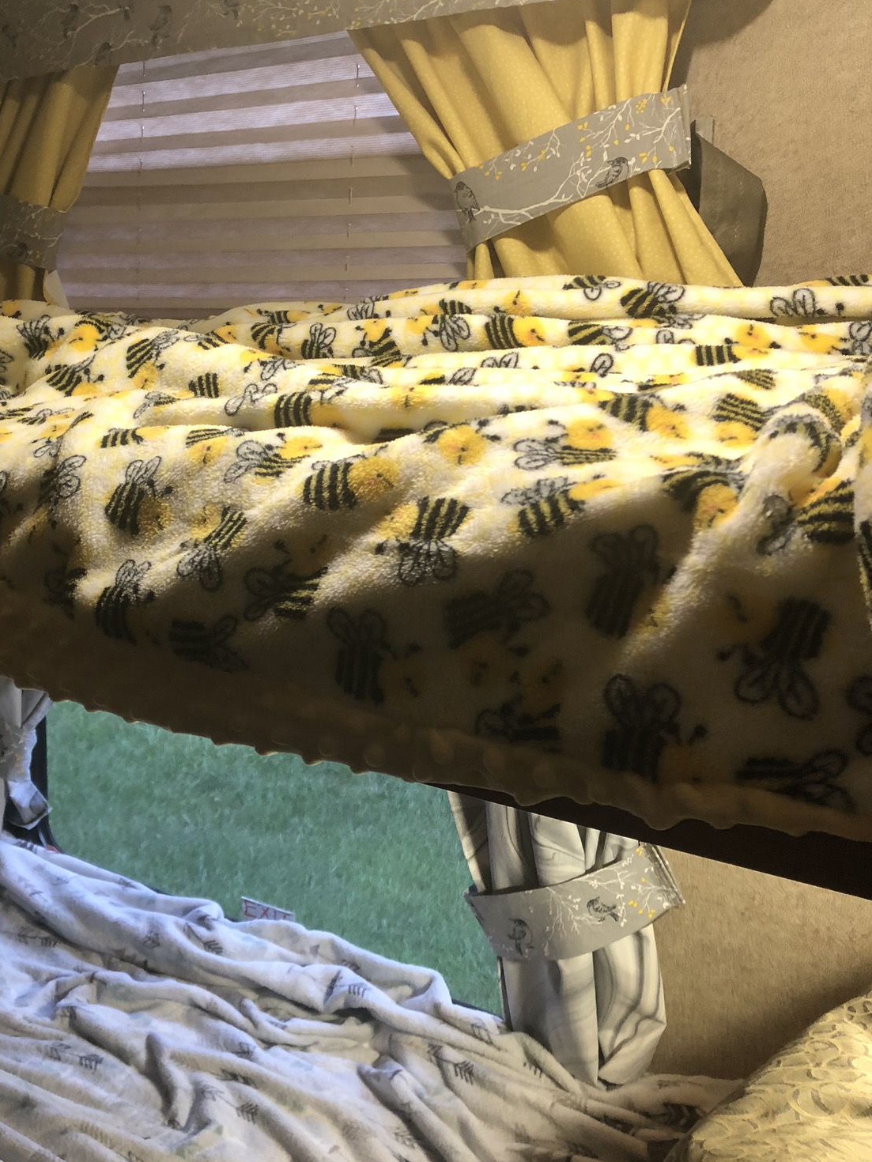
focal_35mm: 39
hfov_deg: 36.4
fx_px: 1310
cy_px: 589
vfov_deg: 47.9
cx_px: 289
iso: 40
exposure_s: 1/17
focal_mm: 4
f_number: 1.8
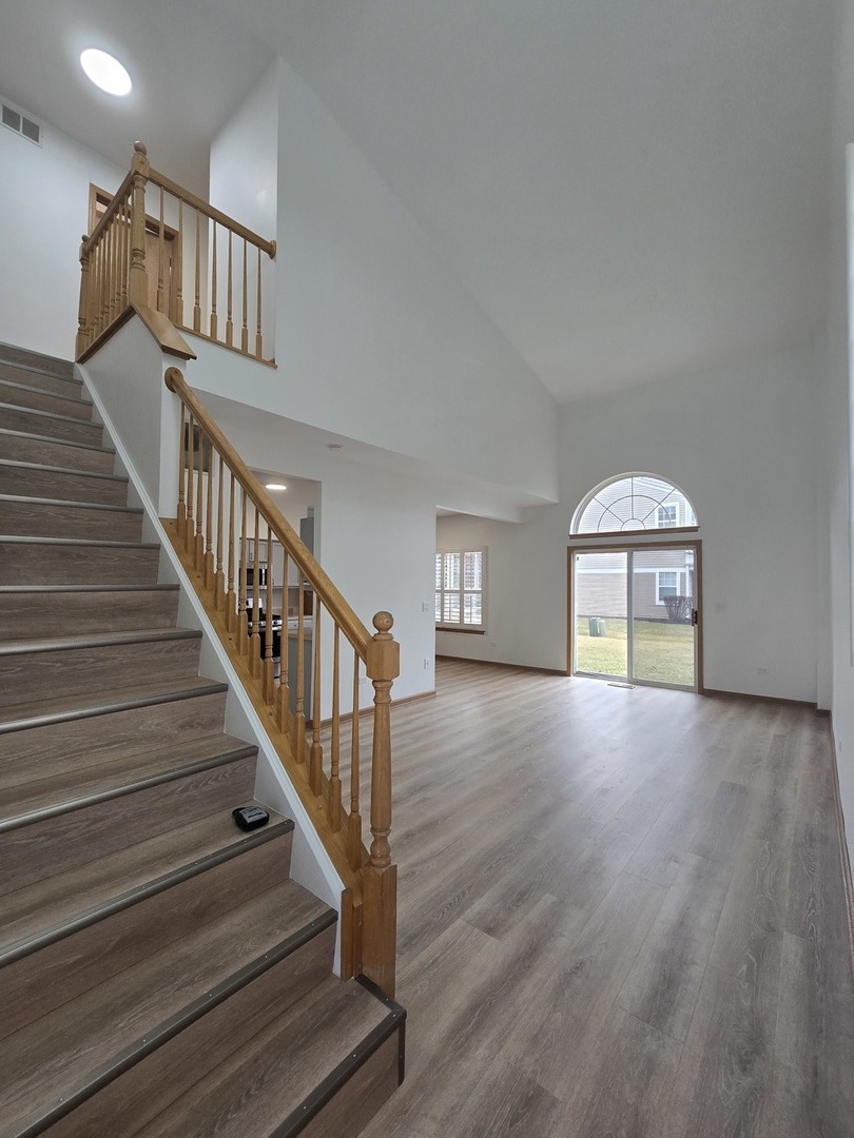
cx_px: 427
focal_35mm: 13
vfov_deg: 106.2
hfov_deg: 89.9
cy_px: 569
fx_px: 428
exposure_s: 1/60
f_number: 2.2
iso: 100
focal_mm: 2.2
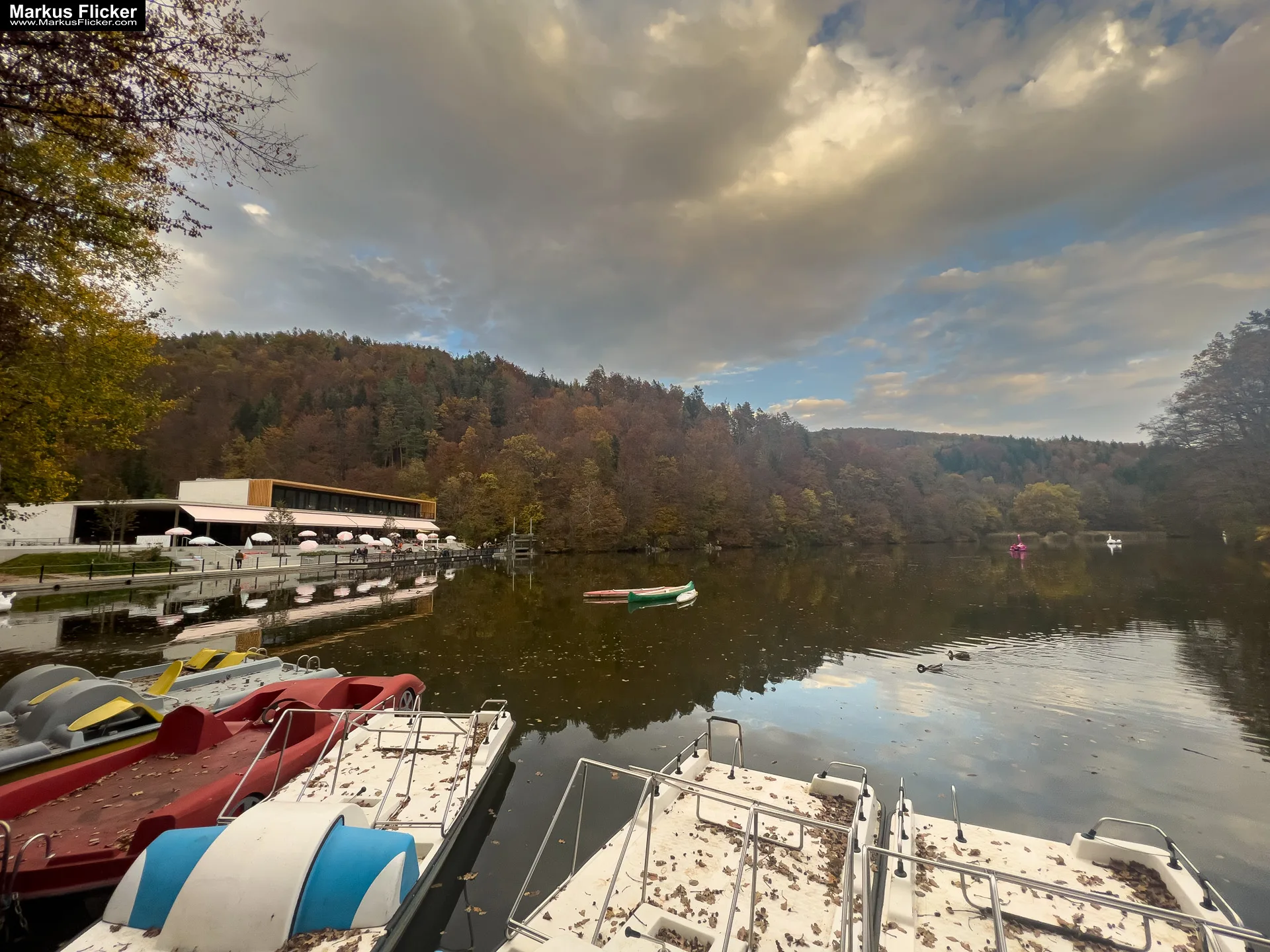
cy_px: 476
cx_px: 635
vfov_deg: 89.9
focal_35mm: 13
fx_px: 477
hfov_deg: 106.2
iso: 32
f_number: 1.8
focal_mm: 1.57
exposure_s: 1/150
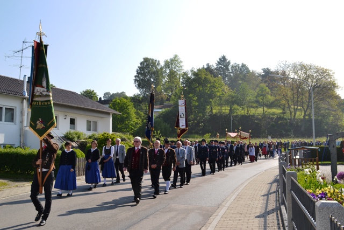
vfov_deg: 35.5
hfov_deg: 51.3
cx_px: 172
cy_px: 115
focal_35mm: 38
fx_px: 358
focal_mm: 25
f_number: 11
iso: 100
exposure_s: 1/200
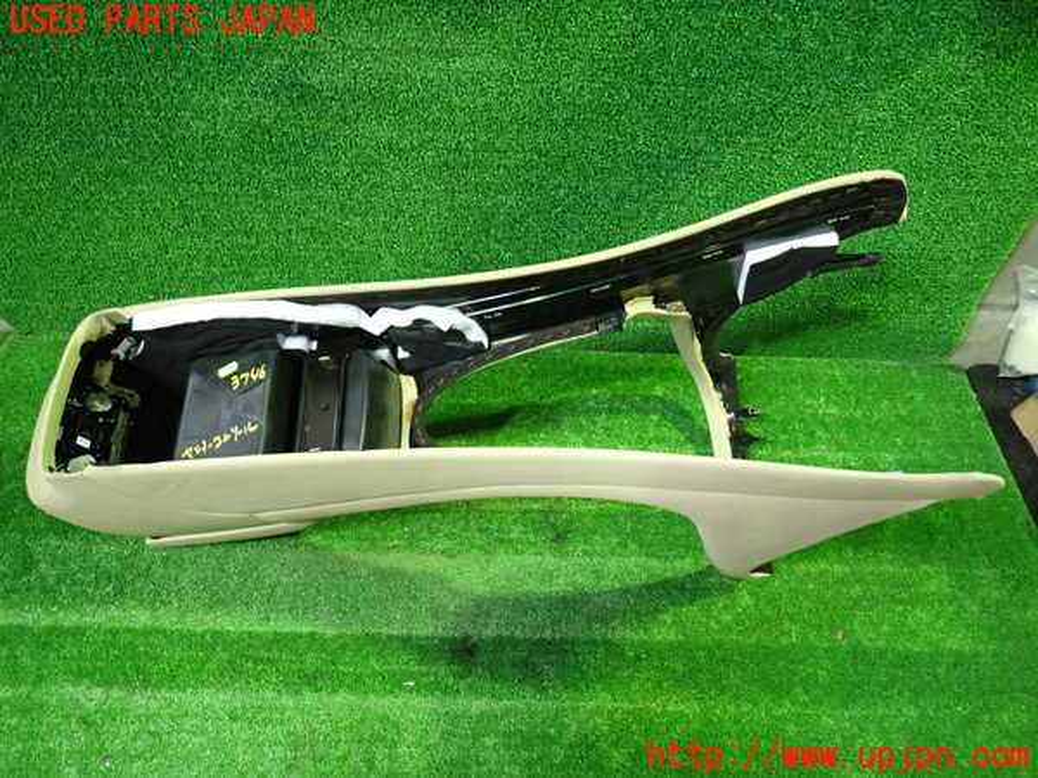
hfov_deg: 69.4
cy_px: 389
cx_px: 519
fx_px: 750
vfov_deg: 54.9
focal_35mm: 25
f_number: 2
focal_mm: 4.5
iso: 500
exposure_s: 1/30
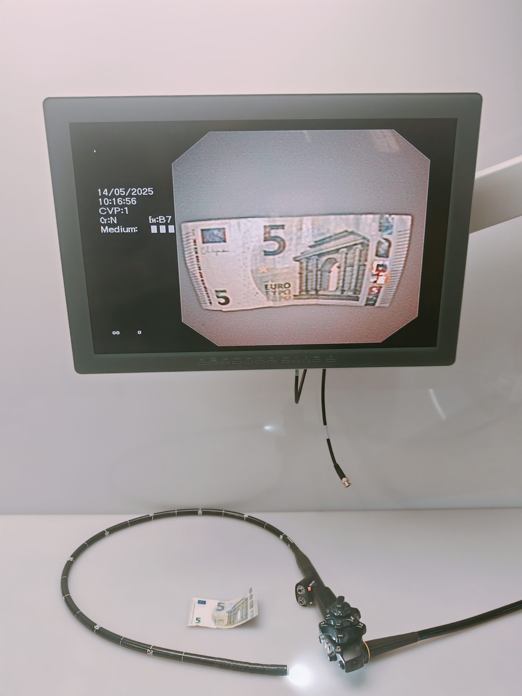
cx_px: 261
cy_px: 348
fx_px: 543
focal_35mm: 27
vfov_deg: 65.3
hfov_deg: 51.4
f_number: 2
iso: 80
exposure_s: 1/100
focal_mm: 6.83
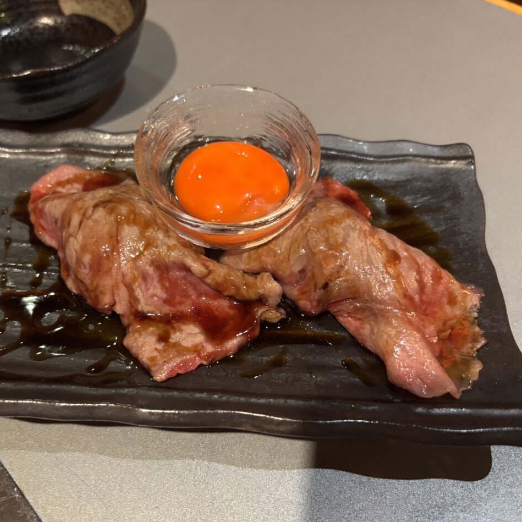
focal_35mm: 31
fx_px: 529
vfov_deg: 52.5
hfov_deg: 52.3
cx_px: 221
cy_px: 262
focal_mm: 5.96
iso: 500
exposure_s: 1/25
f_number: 1.6
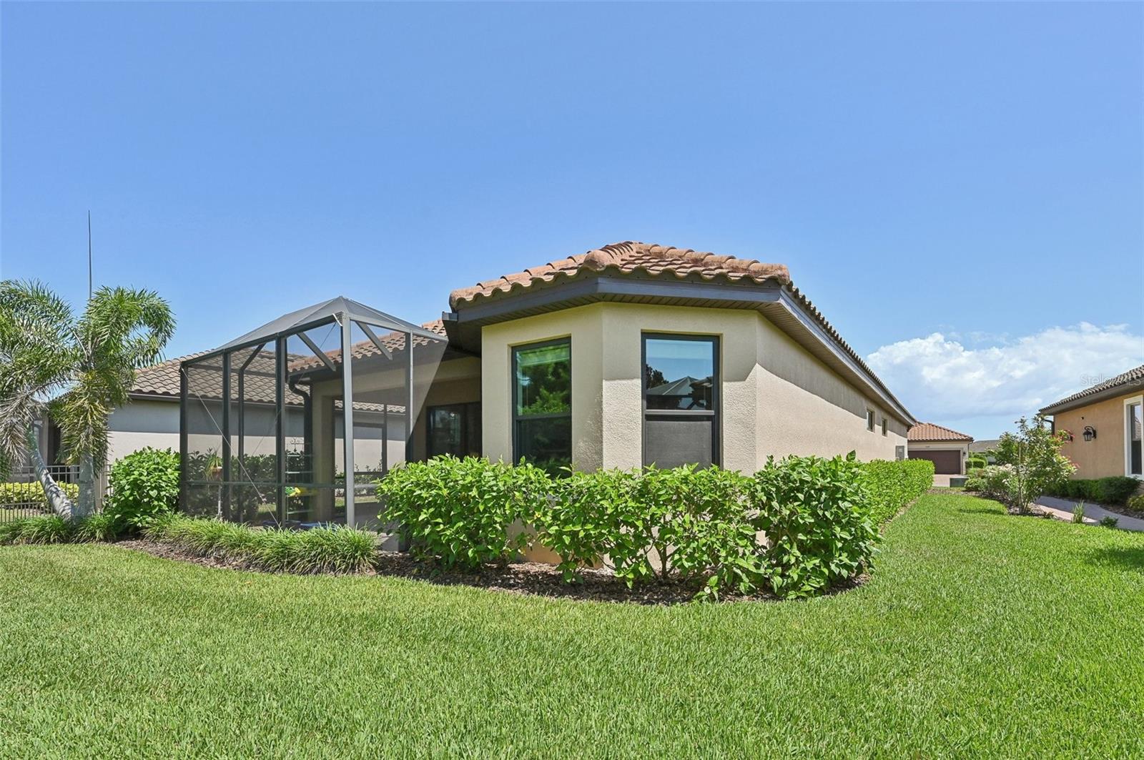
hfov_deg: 96.8
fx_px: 508
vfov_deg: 73.6
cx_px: 572
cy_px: 380
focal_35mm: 16
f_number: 8
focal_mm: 16
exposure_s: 1/1250
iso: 400
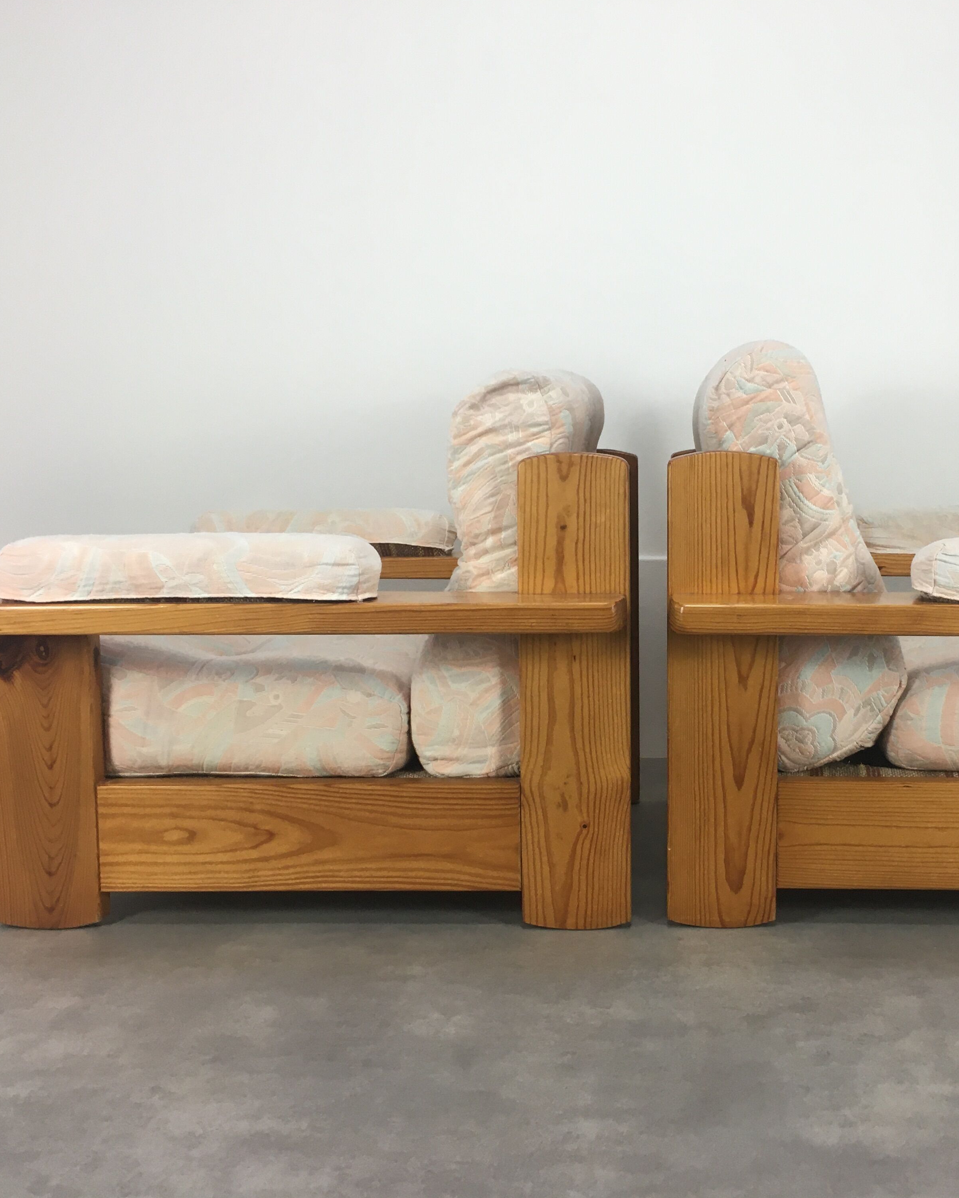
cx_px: 654
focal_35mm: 38
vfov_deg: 47.9
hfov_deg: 38.6
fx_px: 1348
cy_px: 598
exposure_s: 1/33
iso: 40
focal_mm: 4.15
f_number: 2.2
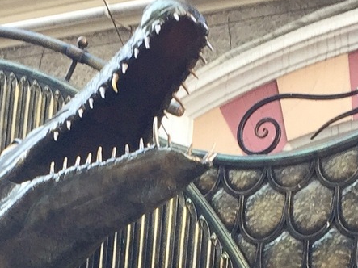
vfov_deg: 10.4
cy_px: 479
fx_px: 1385
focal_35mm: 134
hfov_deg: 14.7
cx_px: 141
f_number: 2.2
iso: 32
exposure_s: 1/50
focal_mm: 4.15
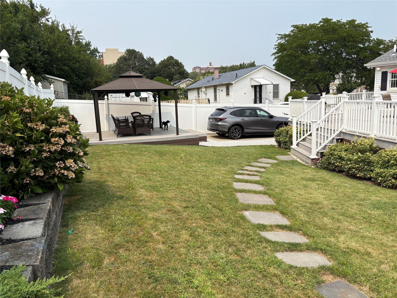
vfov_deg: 53.1
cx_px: 198
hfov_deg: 67.3
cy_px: 149
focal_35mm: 26
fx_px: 298
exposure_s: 1/3279
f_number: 1.6
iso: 50
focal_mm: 5.96
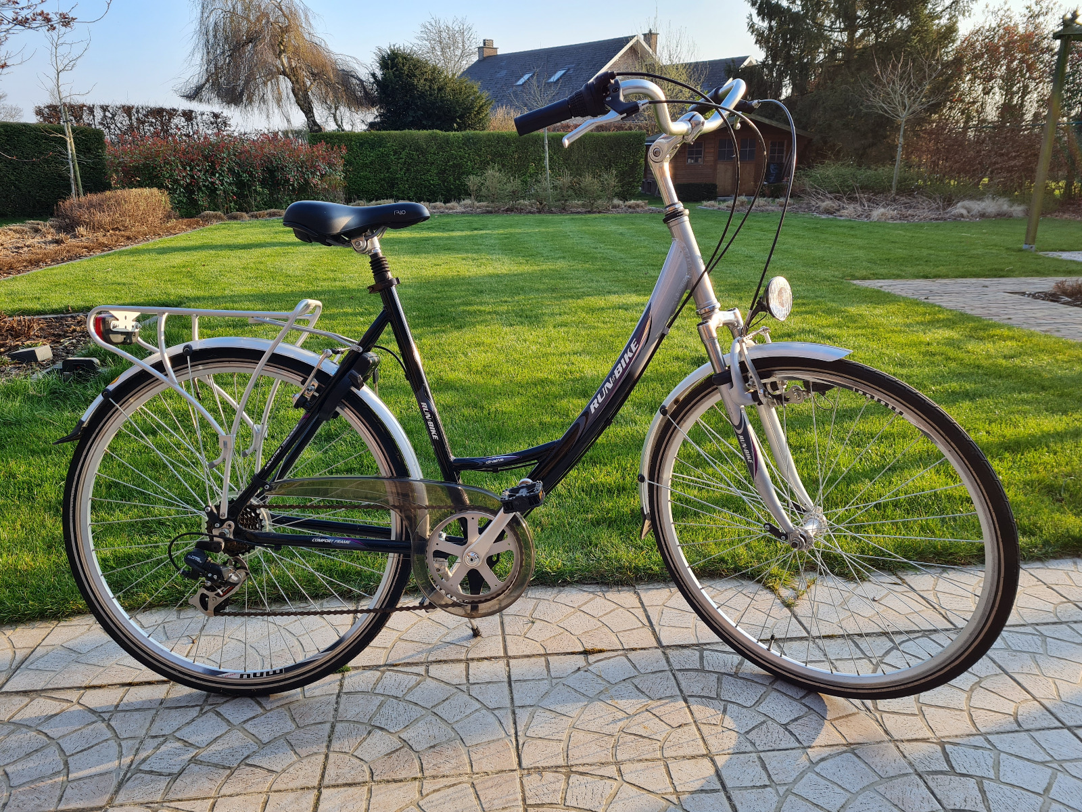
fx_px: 813
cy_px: 406
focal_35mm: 26
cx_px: 541
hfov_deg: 67.3
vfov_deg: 53.1
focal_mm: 5.4
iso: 50
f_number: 1.8
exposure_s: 1/644
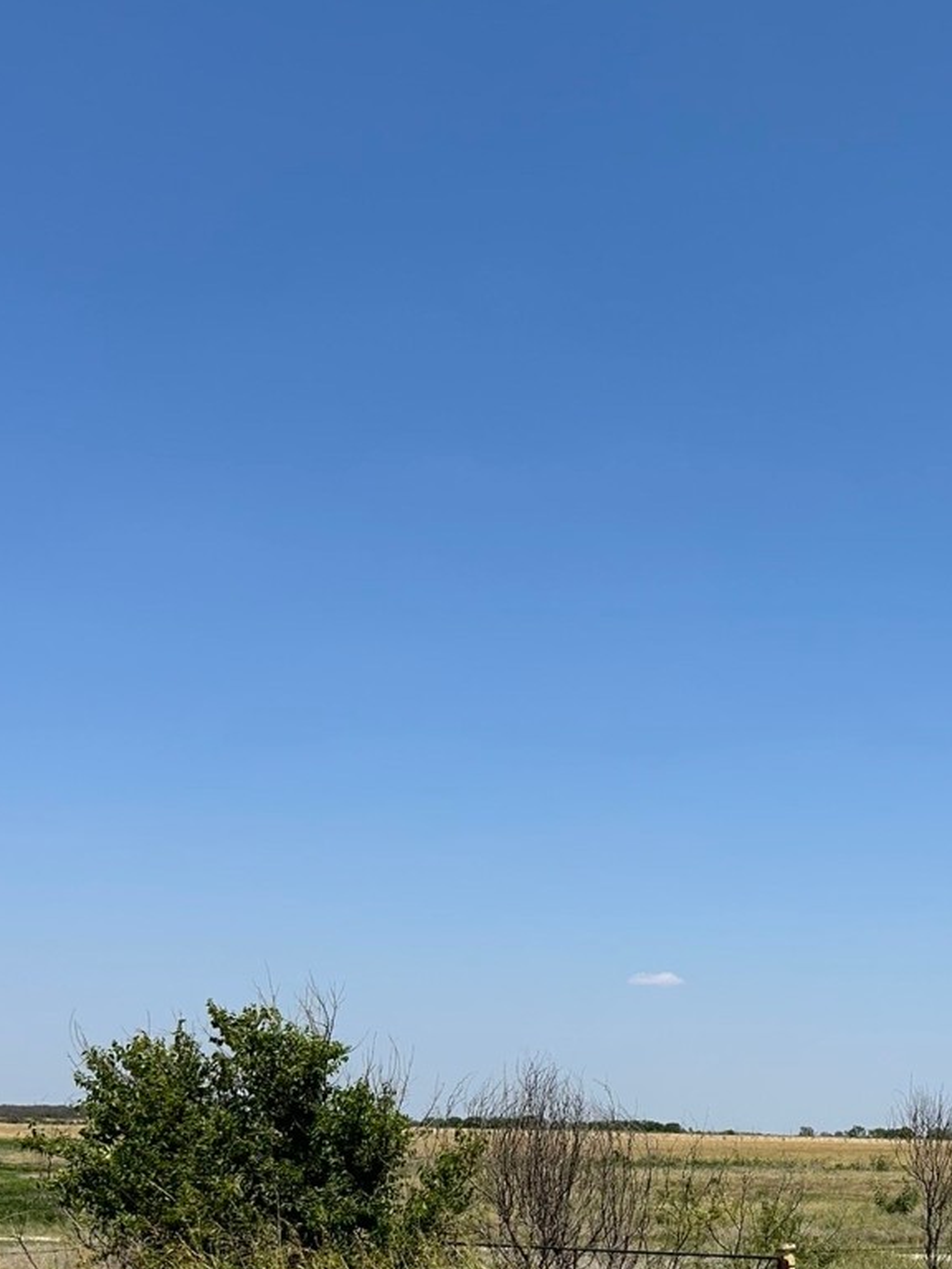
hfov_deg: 27.1
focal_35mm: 52
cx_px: 838
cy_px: 1024
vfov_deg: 35.6
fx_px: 1907
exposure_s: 1/6211
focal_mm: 5.7
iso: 50
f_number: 1.5
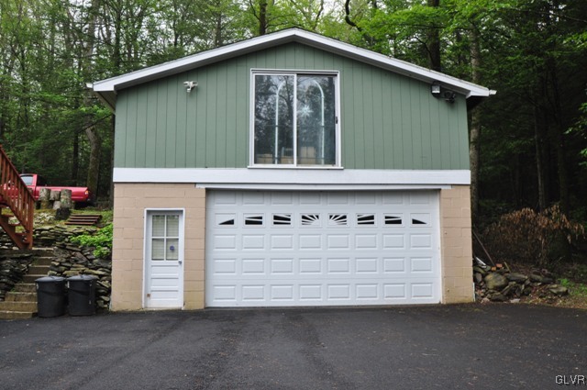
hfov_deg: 62.0
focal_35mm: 30
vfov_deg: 43.5
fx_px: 489
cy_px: 195
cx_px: 294
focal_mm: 20
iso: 400
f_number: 8
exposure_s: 1/80
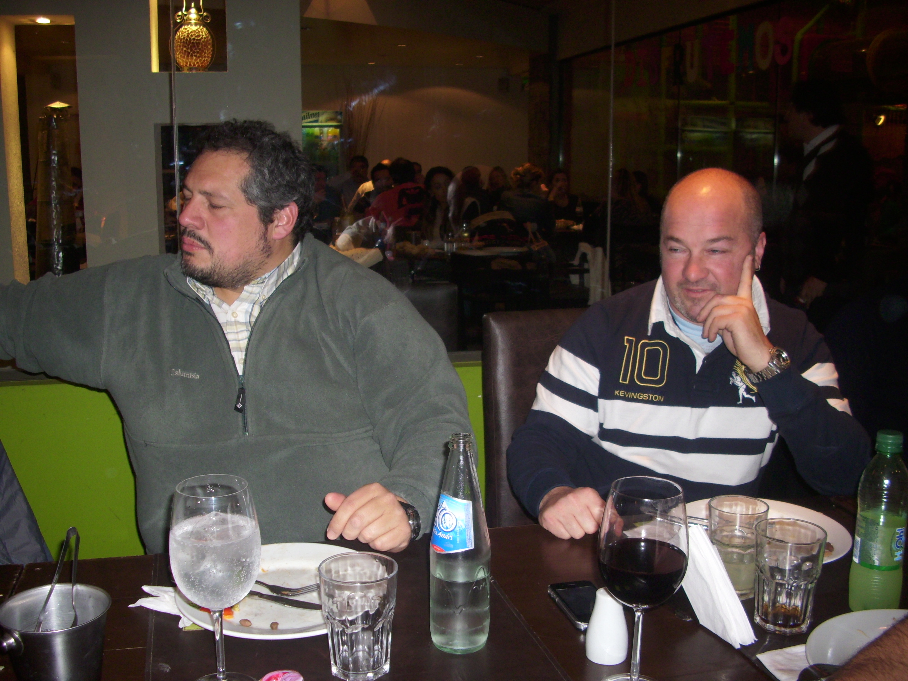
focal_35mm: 31
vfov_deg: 45.4
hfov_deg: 58.4
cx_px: 454
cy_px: 340
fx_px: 813
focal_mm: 6.2
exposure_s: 1/30
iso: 100
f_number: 2.8
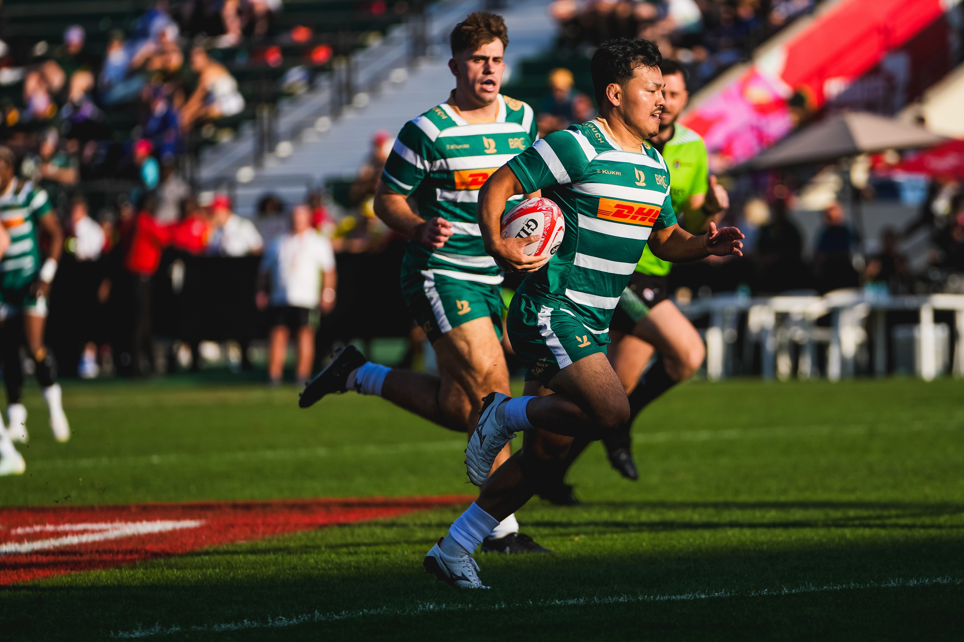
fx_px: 9104
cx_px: 549
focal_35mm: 340
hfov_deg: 6.1
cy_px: 318
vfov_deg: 4.0
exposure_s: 1/2500
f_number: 2.8
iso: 100
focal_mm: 186
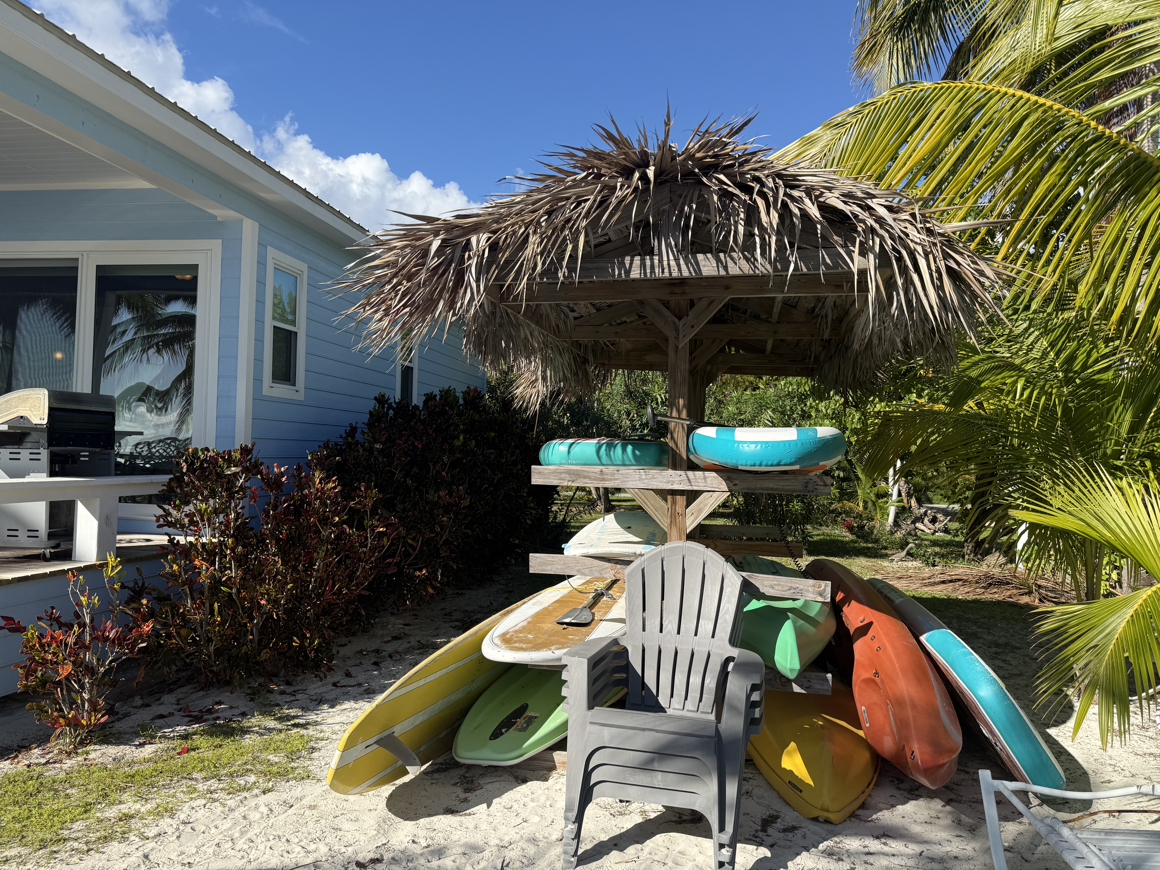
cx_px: 580
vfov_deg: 56.8
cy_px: 435
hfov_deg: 71.6
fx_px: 804
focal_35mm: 24
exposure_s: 1/3425
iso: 80
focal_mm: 6.76
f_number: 1.78
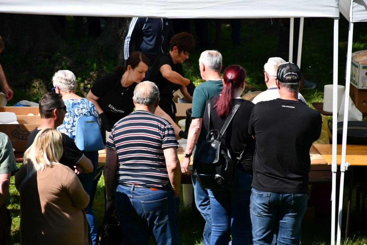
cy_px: 122
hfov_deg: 9.8
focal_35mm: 210
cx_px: 184
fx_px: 2141
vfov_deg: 6.5
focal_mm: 140
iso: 200
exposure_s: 1/500
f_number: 5.6
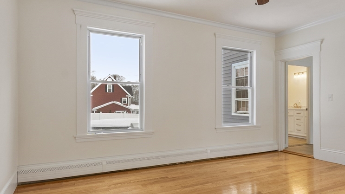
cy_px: 104
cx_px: 202
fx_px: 238
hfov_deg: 71.3
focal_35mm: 26
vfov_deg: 44.4
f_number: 7.1
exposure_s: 1/20
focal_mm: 12
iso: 400
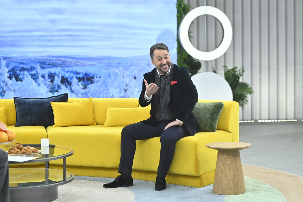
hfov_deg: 23.6
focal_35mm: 86
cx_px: 152
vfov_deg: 15.9
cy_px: 101
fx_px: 724
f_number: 3.5
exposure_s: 1/500
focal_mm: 86
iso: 4000
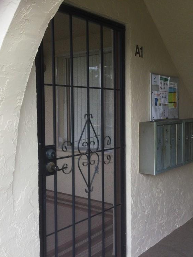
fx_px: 312
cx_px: 107
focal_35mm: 42
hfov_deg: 34.3
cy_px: 127
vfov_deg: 44.8
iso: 32
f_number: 2.4
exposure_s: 1/120
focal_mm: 3.3
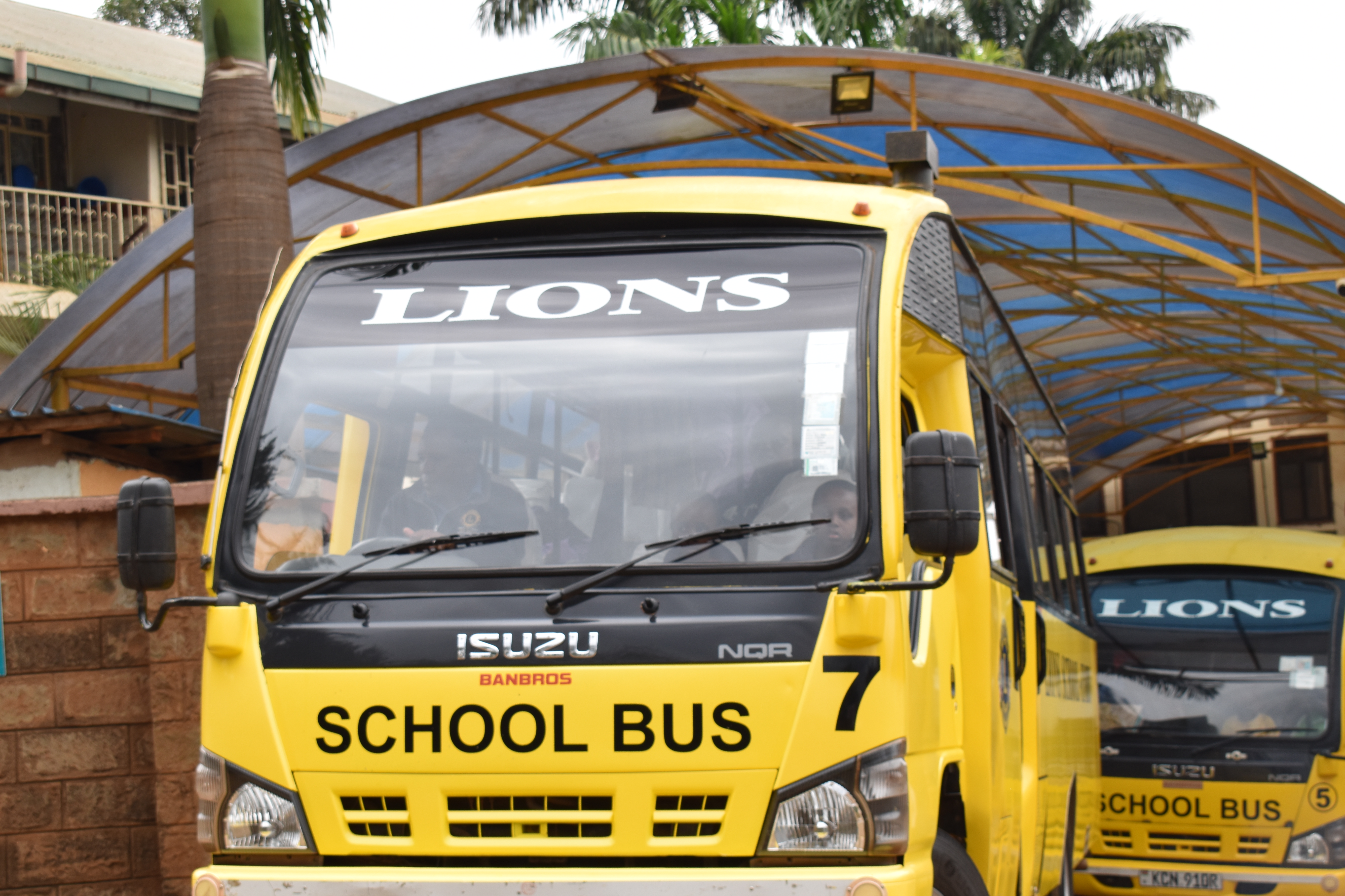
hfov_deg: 31.4
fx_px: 2391
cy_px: 481
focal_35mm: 64
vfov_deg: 21.2
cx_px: 666
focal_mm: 38
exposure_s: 1/250
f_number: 8
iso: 220
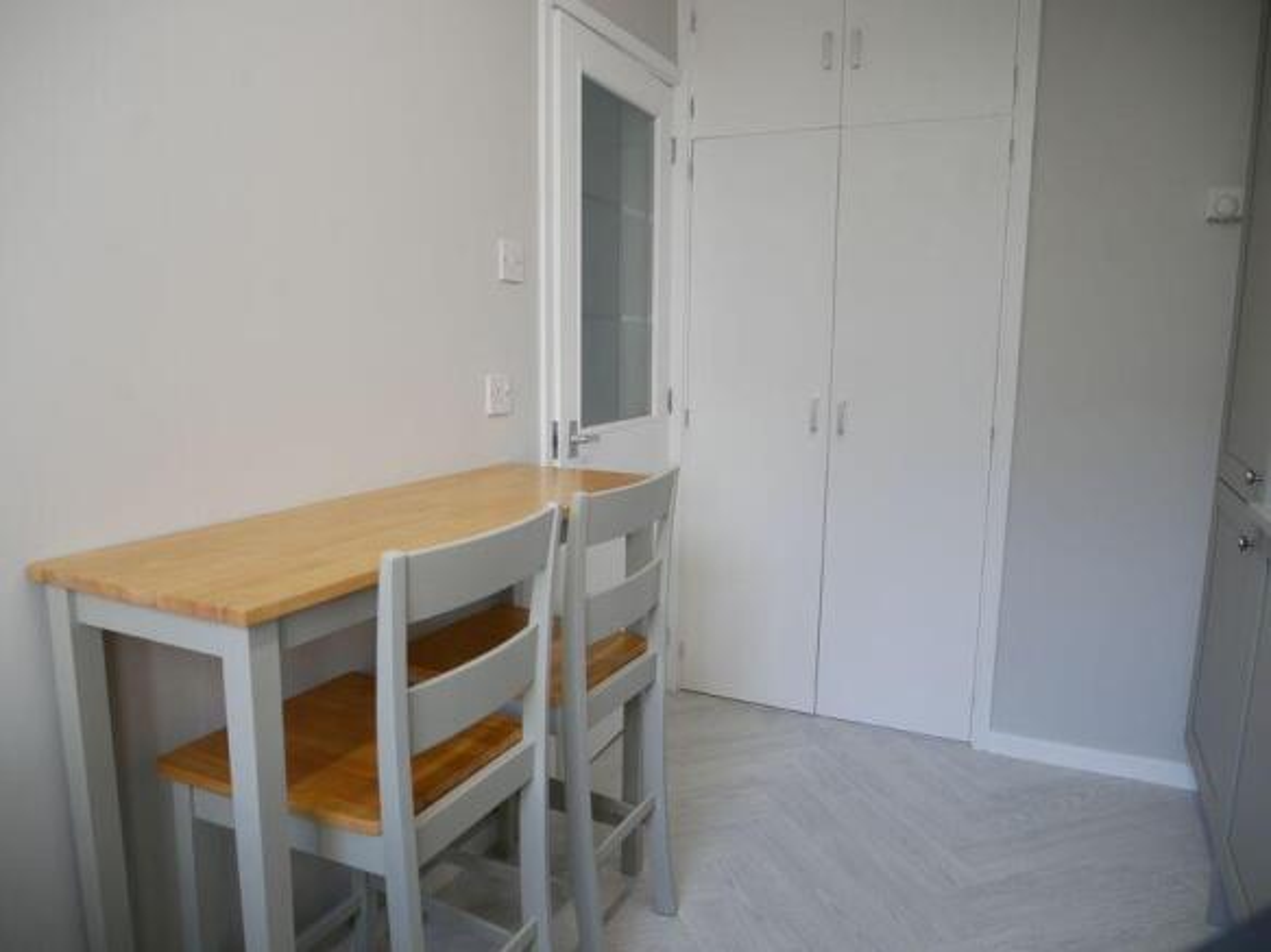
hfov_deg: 71.6
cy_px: 476
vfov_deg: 56.8
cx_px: 636
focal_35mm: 24
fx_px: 881
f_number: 3.5
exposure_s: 1/60
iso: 250
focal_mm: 12
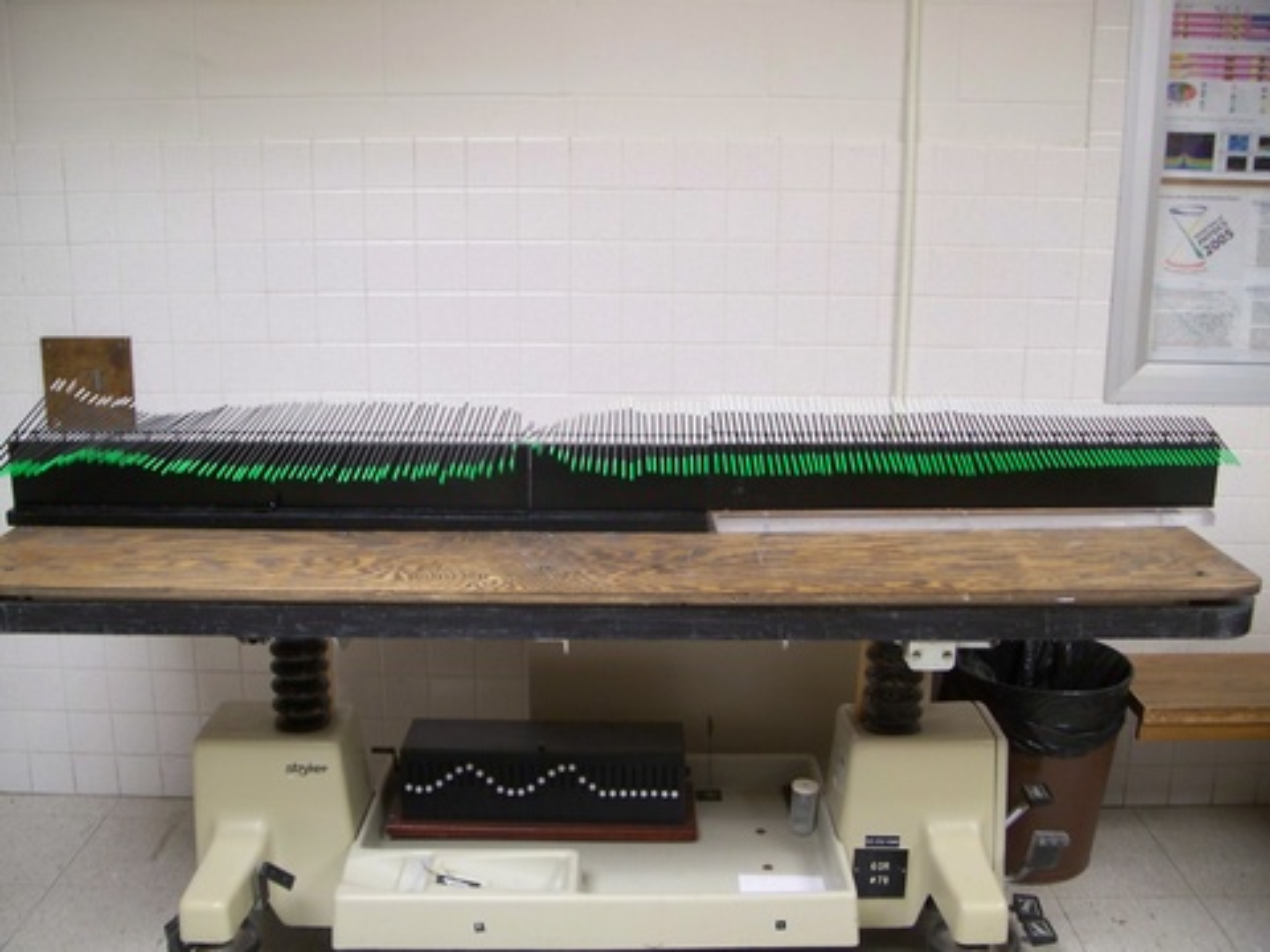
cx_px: 635
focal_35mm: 37
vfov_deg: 38.7
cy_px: 476
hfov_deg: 50.1
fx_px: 1357
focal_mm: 7.8
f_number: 2.8
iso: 200
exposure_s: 1/8
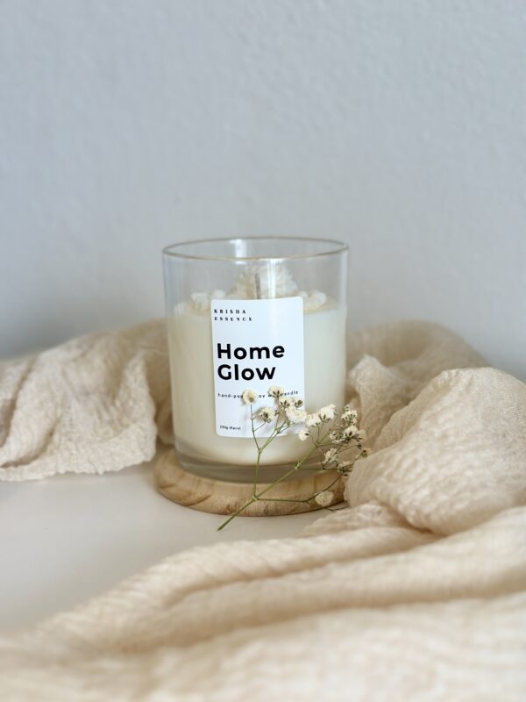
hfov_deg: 30.3
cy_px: 351
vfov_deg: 39.7
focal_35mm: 48
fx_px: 972
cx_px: 263
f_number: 1.78
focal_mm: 6.86
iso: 100
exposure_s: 1/100
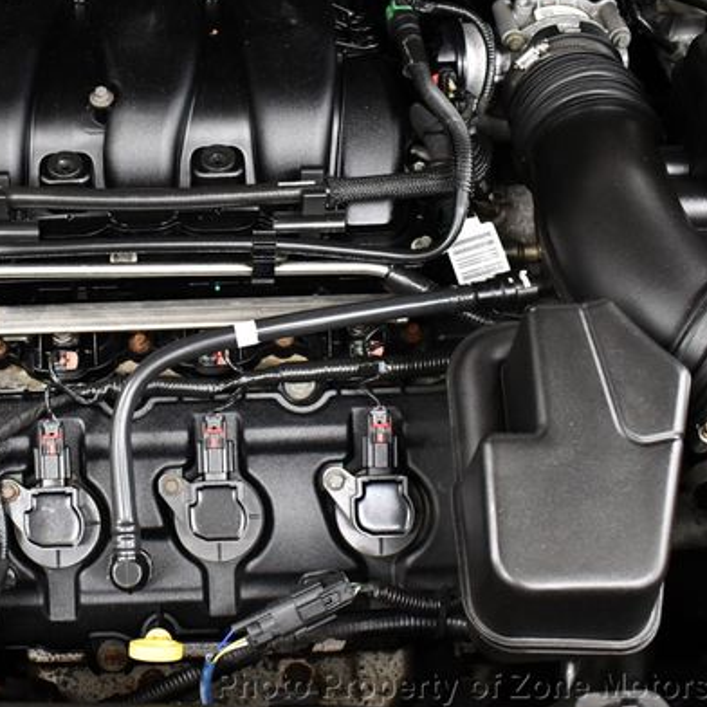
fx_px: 1155
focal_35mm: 50
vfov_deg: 34.0
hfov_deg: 33.5
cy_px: 334
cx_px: 193
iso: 3200
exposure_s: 1/60
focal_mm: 18
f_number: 3.5
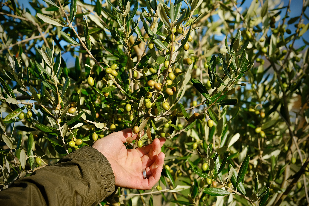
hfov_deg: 15.1
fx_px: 1167
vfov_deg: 10.1
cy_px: 103
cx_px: 154
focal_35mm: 136
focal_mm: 90.6
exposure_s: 1/2000
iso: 400
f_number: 5
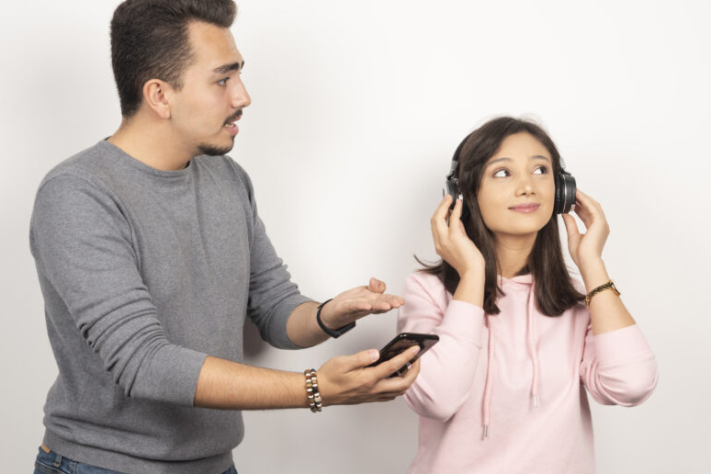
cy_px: 239
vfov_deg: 16.7
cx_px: 369
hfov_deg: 24.8
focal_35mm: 82
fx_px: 1619
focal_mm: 62
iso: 200
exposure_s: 1/100
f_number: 8
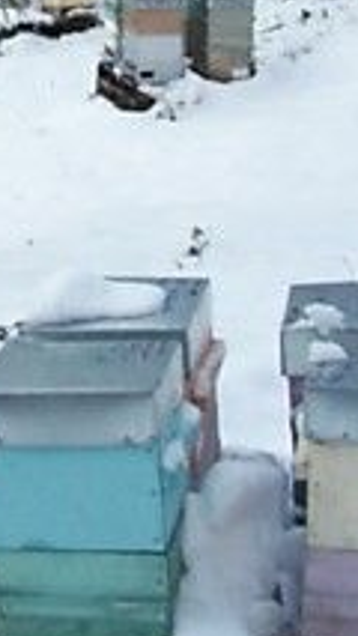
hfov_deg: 12.1
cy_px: -51
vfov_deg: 20.8
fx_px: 1652
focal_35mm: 98
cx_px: -84
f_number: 2.9
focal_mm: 5.7
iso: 80
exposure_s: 1/125
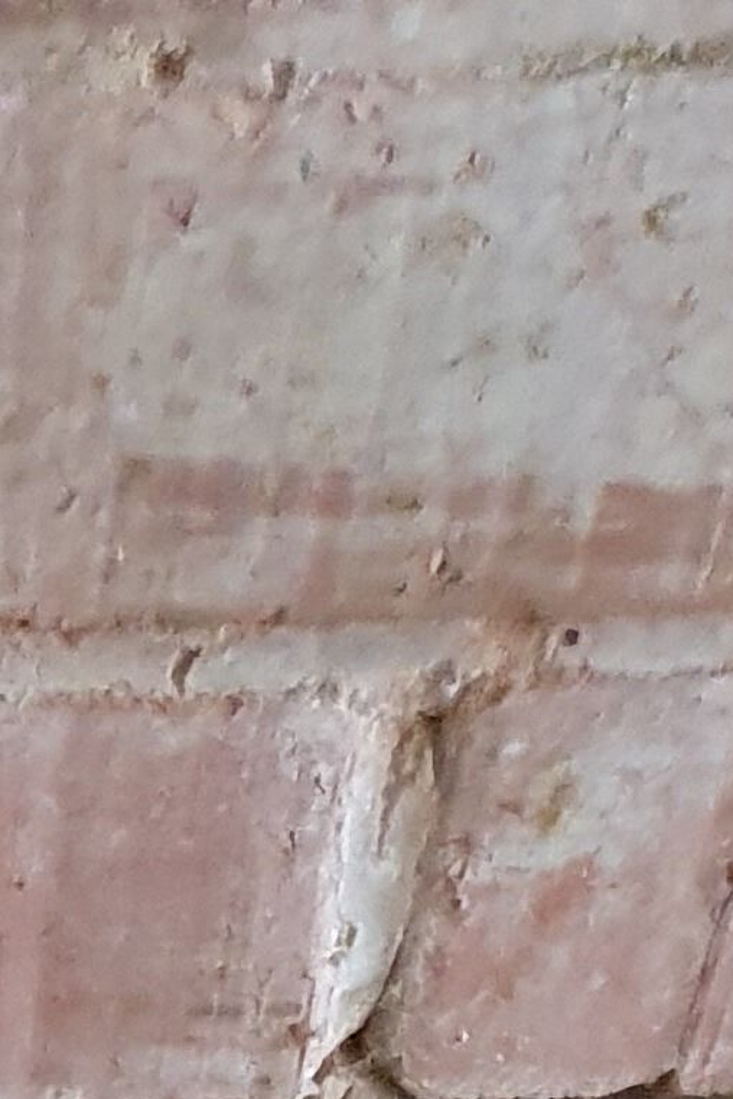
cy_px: 2700
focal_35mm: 143
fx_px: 4367
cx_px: -983
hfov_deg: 8.8
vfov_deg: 11.6
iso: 640
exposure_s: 1/50
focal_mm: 4.32
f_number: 1.5
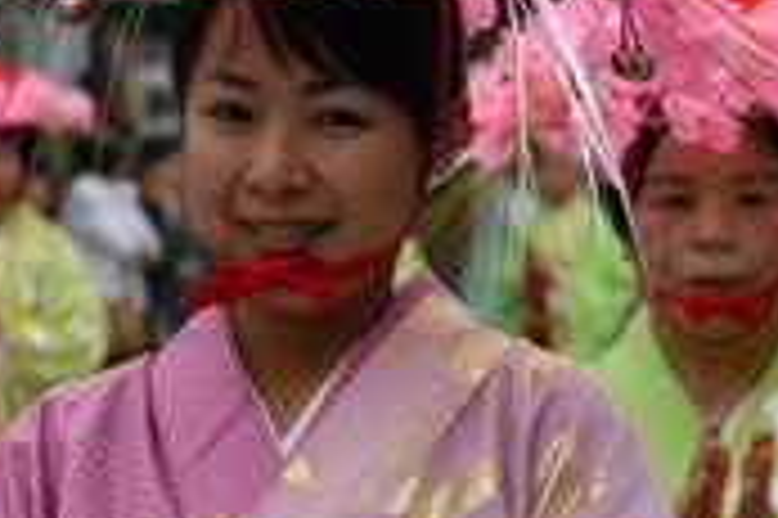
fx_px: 7976
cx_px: 261
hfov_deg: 5.6
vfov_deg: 3.7
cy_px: 324
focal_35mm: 369
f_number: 6.3
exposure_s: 1/125
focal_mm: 85
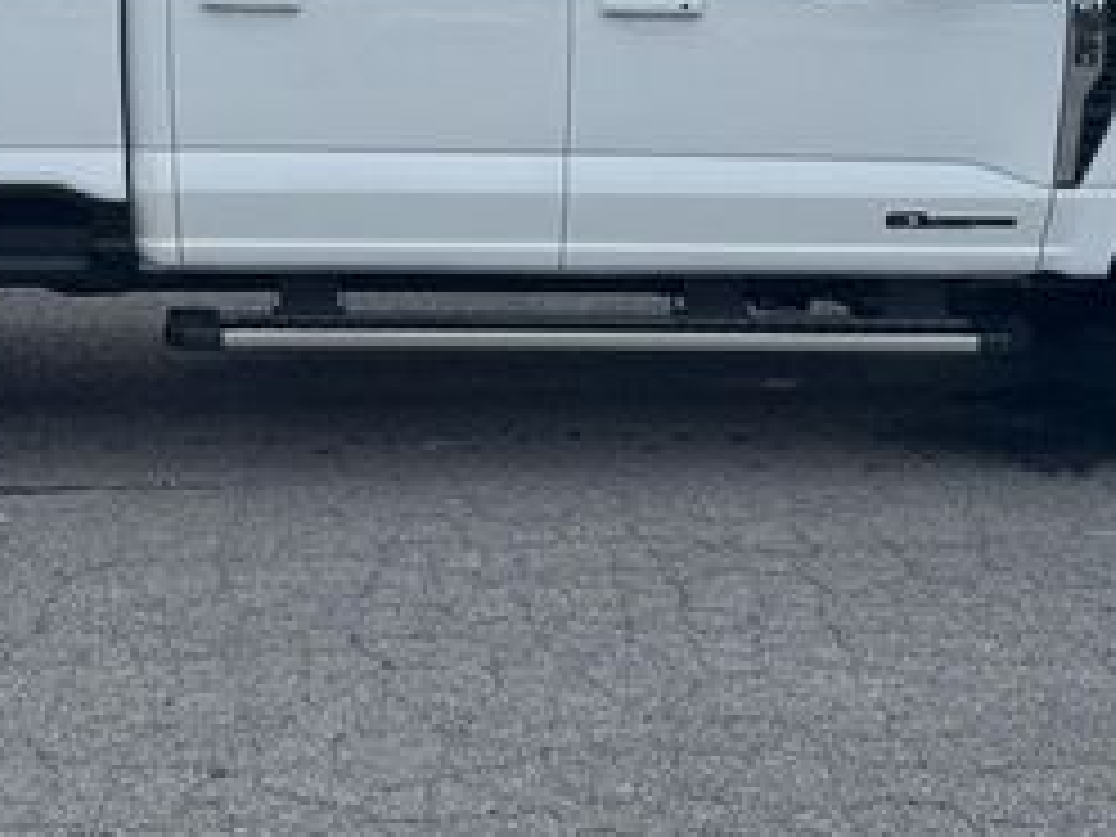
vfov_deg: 23.1
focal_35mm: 62
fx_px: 1999
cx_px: 364
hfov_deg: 30.9
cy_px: 90
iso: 80
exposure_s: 1/2959
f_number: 1.78
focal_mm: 6.76
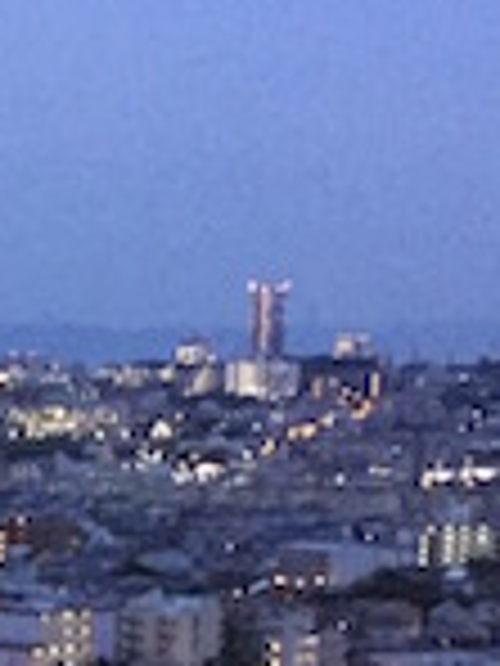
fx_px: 2523
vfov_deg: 14.7
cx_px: -491
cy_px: 749
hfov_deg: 10.4
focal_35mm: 131
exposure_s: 1/15
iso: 400
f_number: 2.2
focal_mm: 4.15
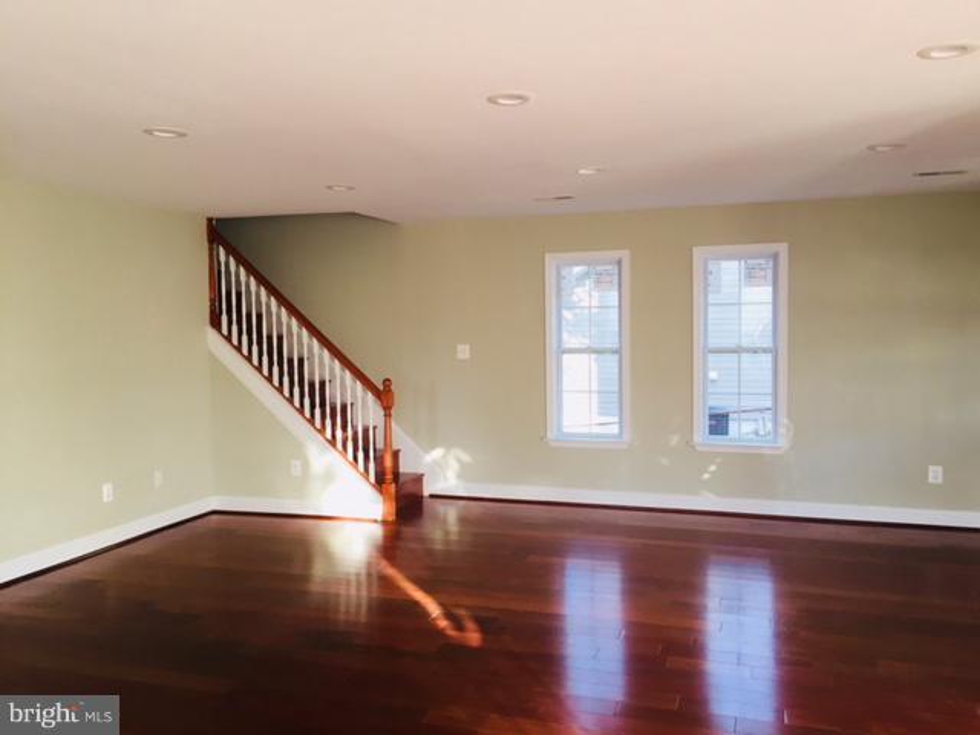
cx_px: 490
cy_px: 368
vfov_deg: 48.2
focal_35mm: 29
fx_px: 821
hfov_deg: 61.7
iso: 32
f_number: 2.2
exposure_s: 1/30
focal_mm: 4.15
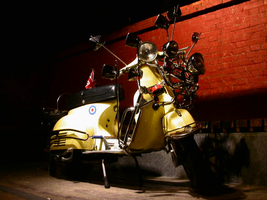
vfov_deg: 37.7
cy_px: 100
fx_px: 293
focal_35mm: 38
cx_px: 134
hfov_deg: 49.0
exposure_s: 1/2
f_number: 7.5
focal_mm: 7.85
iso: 100
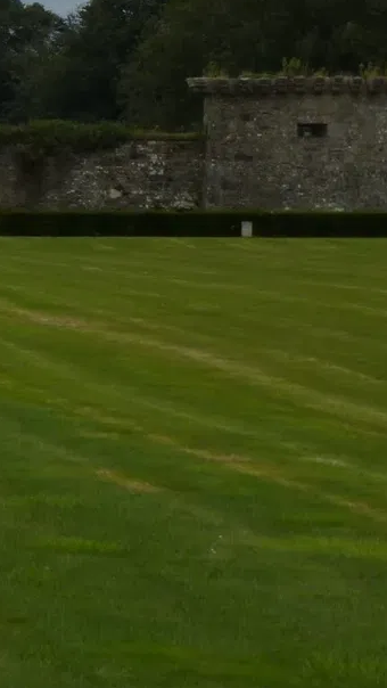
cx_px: -403
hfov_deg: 4.7
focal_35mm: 257
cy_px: 75
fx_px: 4686
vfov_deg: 8.4
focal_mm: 16
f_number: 4.9
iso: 100
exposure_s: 1/640
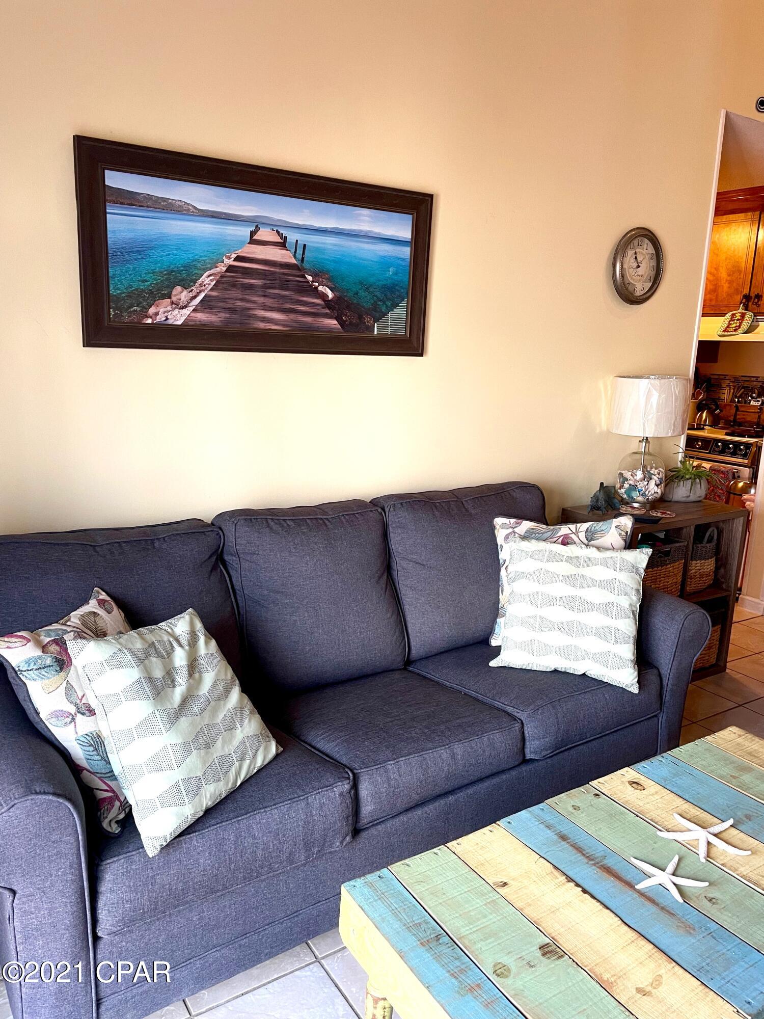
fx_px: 765
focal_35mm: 26
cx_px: 382
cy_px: 510
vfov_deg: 67.3
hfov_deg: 53.1
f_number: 1.6
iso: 125
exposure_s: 1/60
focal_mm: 4.2
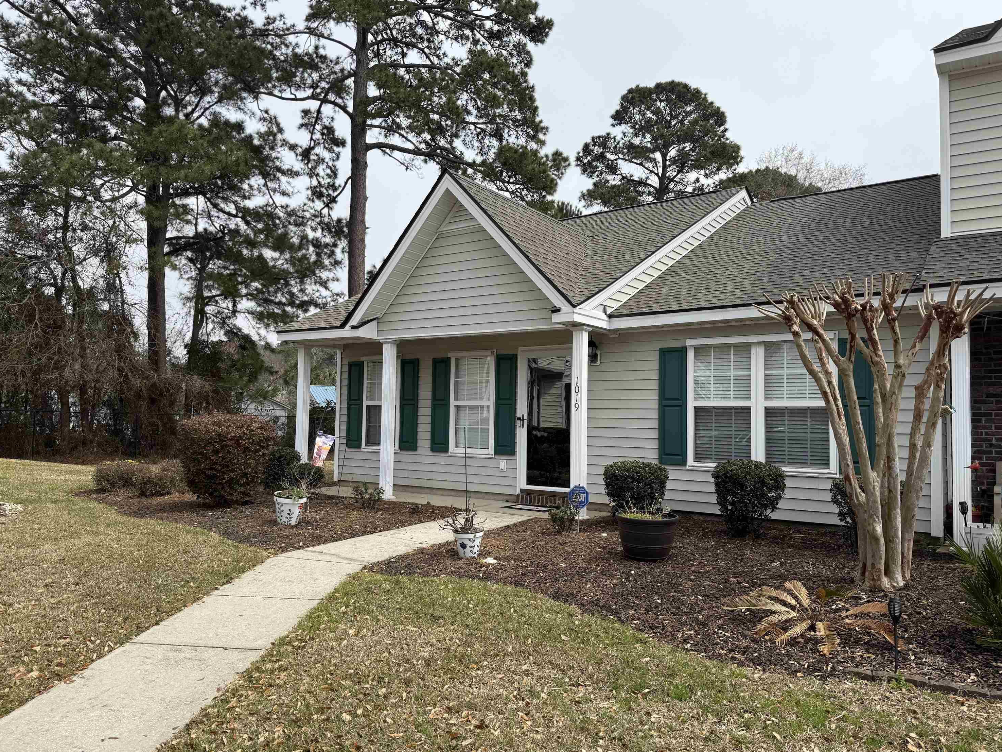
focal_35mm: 25
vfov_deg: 54.9
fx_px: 724
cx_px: 520
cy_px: 386
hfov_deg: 69.4
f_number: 1.78
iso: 80
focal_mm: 6.76
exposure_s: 1/3953
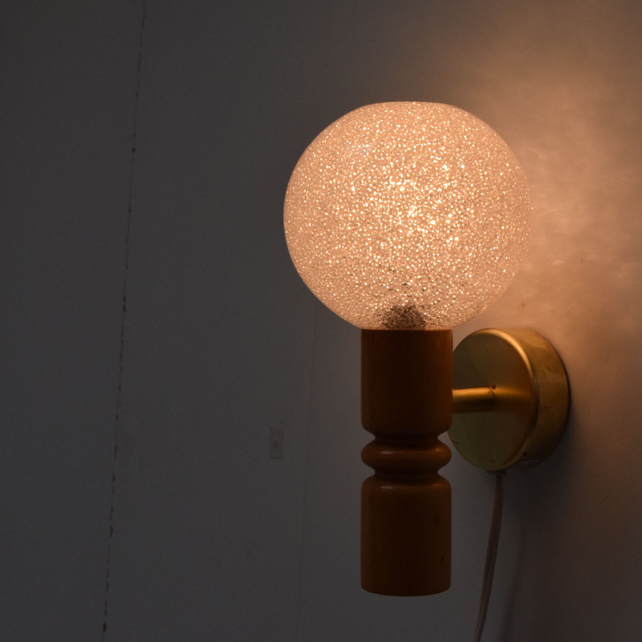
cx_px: 439
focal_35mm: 68
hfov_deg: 25.3
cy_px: 319
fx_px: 1419
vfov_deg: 25.5
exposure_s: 1/500
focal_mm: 35
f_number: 11
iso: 1600
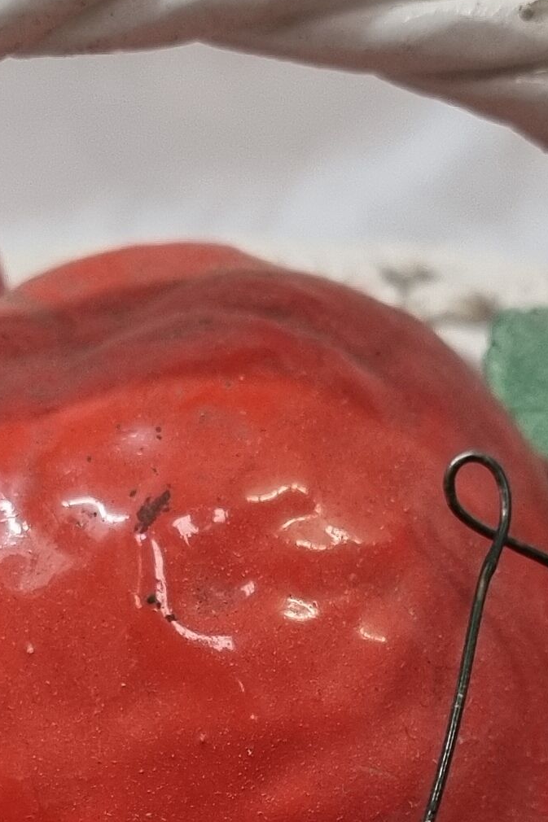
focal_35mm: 108
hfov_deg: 12.7
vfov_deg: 18.5
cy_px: 790
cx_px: 291
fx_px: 2467
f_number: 1.8
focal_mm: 5.4
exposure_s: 1/100
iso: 250
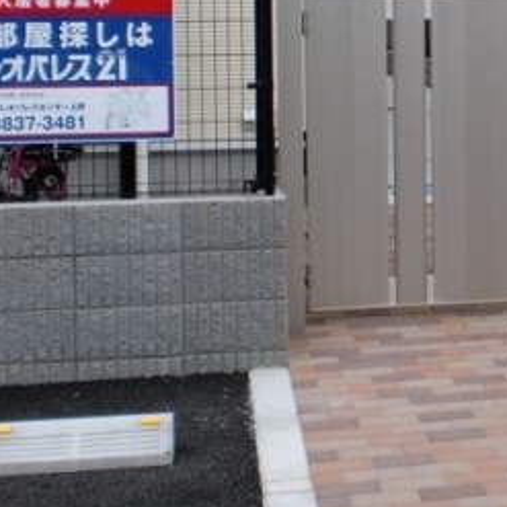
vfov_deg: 20.9
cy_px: 100
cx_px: 502
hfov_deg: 20.5
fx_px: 1359
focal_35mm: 82
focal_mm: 6.3
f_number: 3.1
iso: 80
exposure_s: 1/60
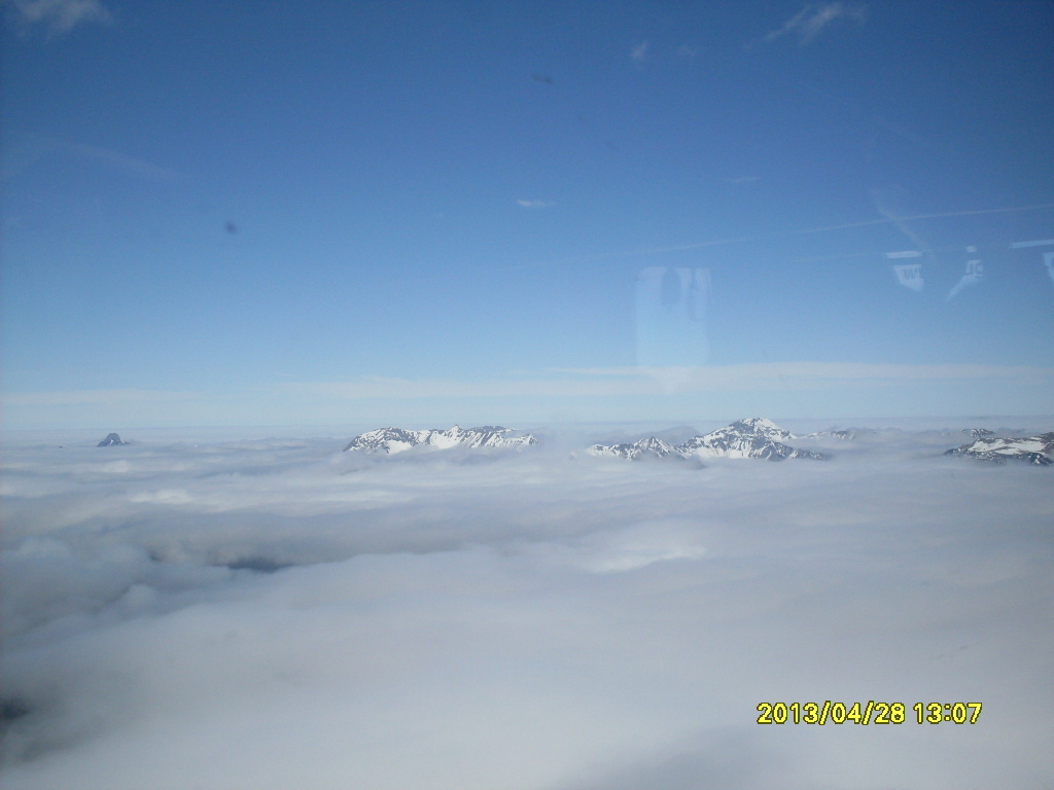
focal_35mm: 38
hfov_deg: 49.0
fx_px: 1157
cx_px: 527
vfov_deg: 37.7
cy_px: 395
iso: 80
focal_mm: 6.3
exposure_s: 1/750
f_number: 8.4
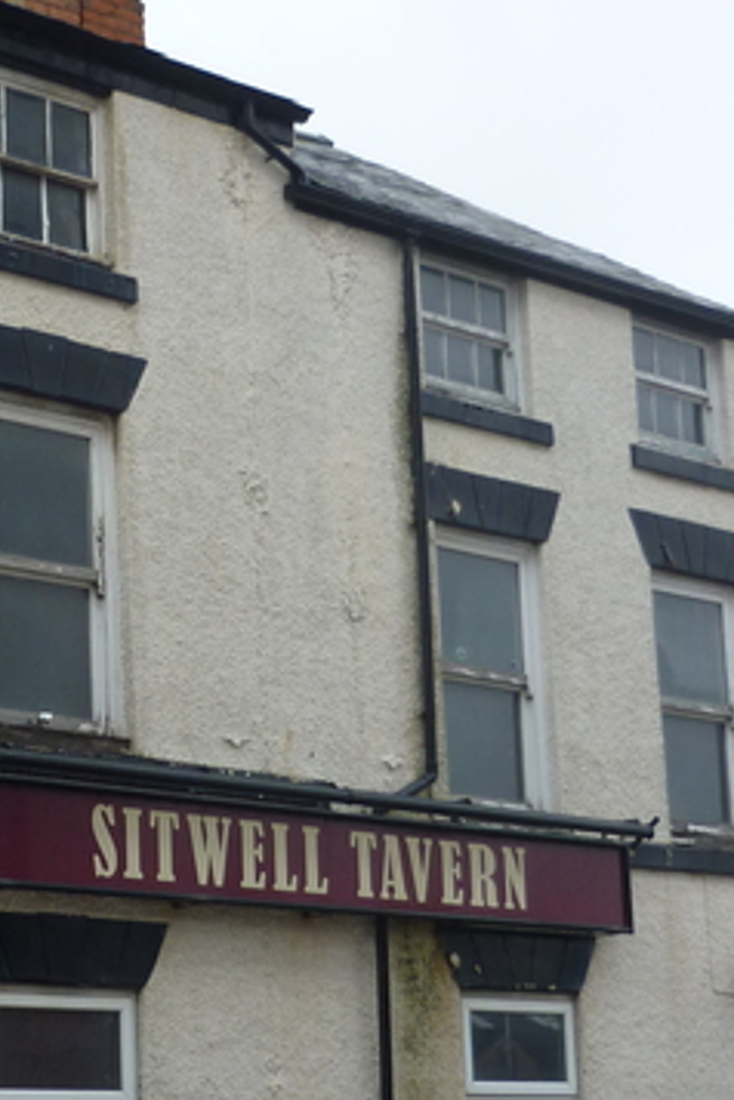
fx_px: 2508
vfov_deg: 24.7
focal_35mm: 82
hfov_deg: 16.4
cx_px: 74
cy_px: 658
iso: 80
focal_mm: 5.5
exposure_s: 1/60
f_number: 2.8
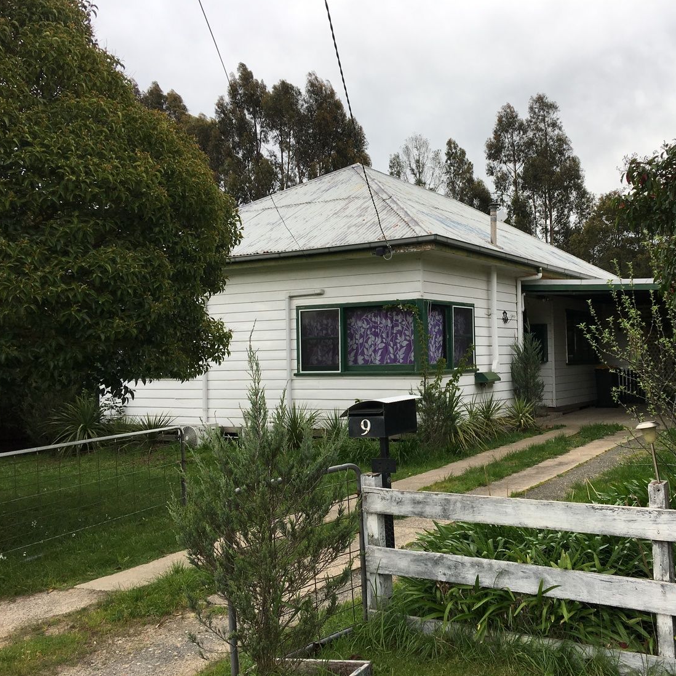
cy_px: 340
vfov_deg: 47.2
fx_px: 773
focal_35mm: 35
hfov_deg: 46.4
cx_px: 454
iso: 25
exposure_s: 1/553
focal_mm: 4.15
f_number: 2.2
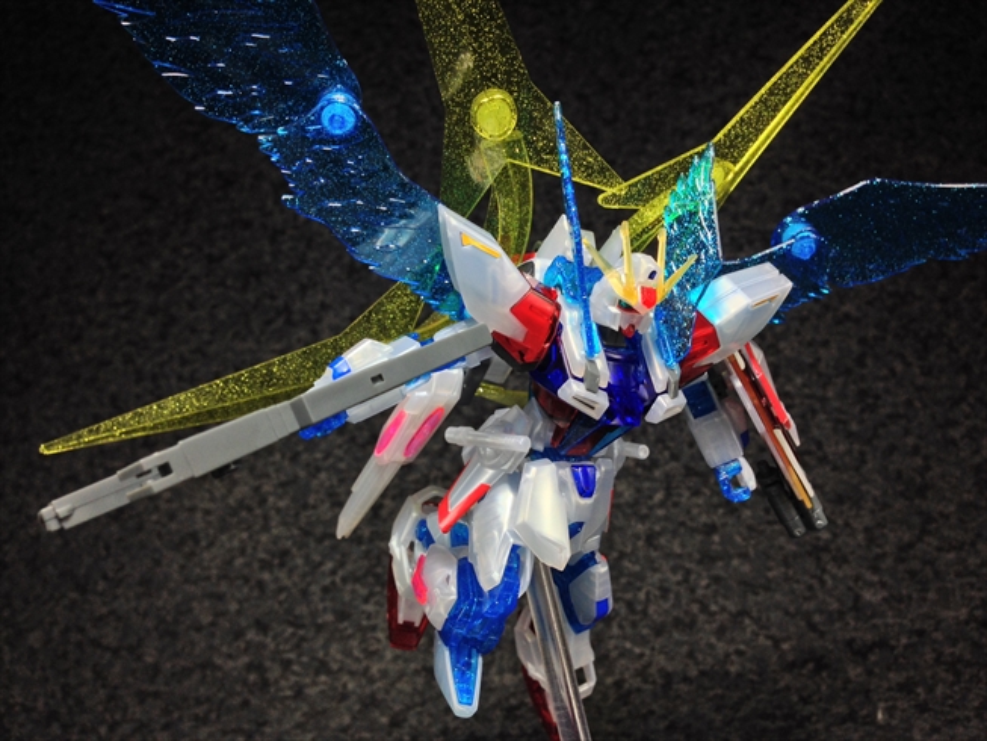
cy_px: 370
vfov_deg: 43.0
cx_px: 494
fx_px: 941
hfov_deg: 55.3
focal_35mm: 33
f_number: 2.4
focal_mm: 4.12
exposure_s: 1/40
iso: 50
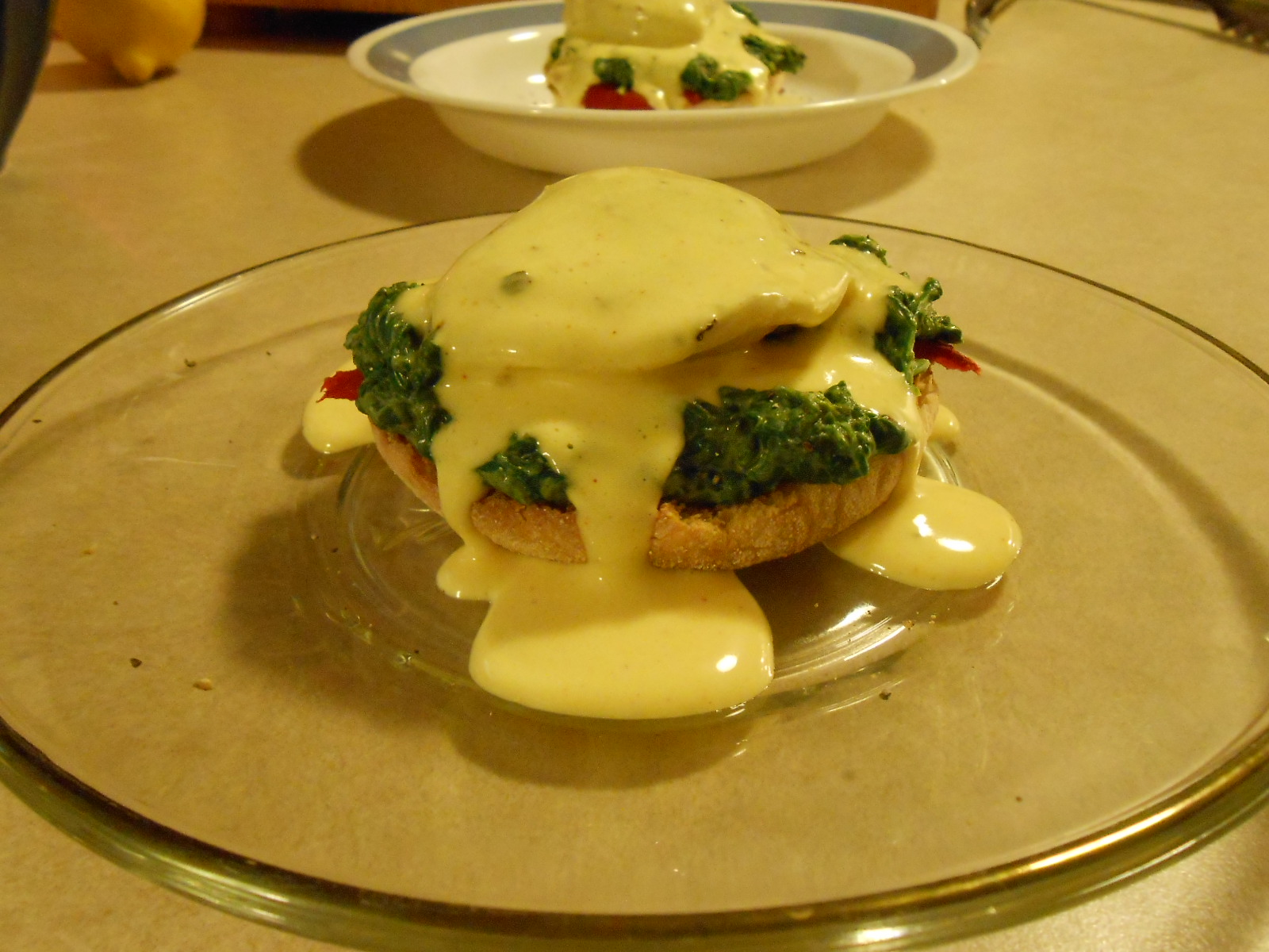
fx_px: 1100
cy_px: 476
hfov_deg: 60.0
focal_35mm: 30
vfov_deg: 46.8
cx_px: 634
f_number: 3.8
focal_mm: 5.3
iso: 800
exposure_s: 1/20
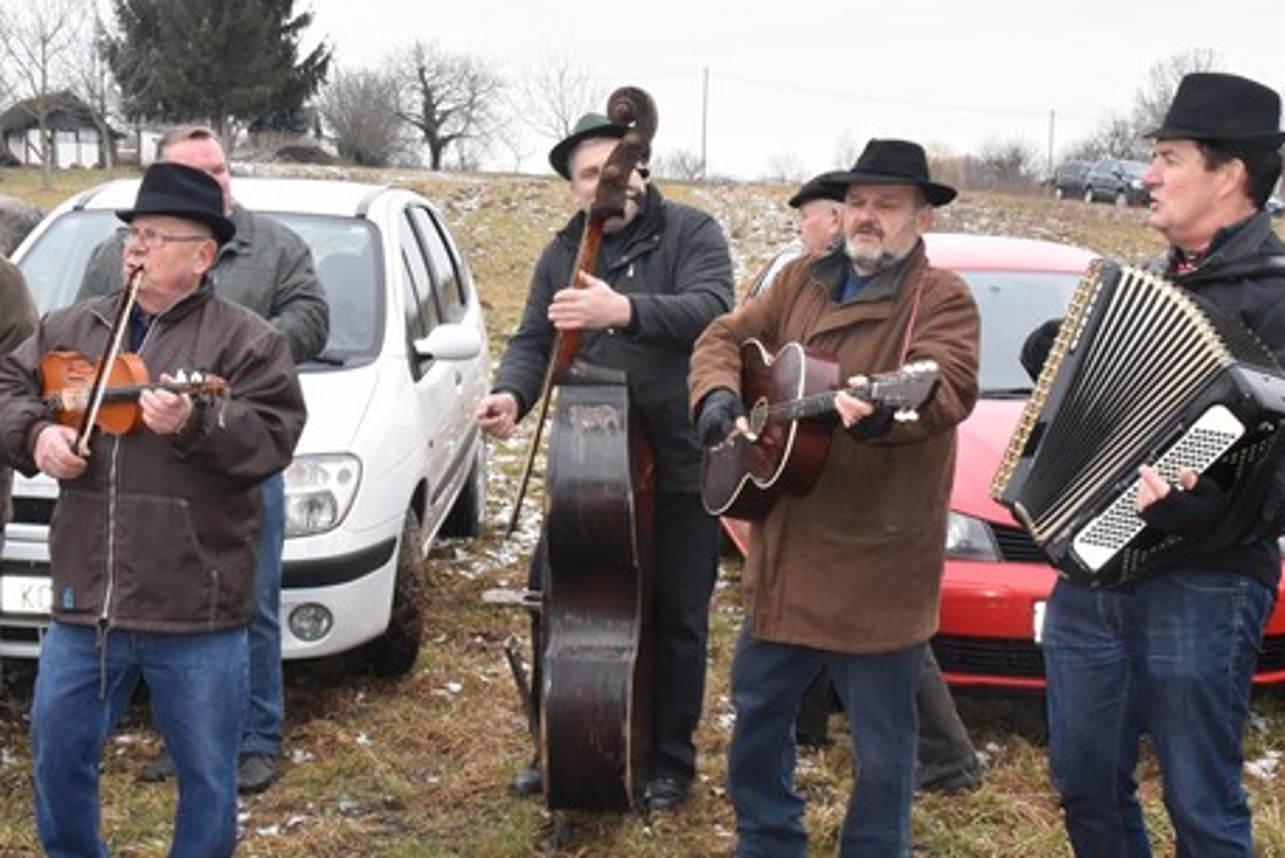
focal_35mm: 61
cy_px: 398
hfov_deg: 32.9
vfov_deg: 22.3
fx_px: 2178
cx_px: 647
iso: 5000
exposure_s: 1/200
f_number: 22
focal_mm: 34
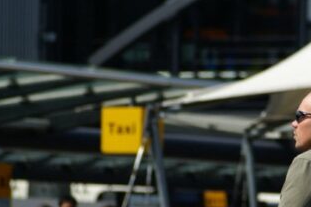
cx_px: 259
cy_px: 200
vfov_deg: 3.0
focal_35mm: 464
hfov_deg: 4.4
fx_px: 4006
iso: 100
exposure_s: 1/640
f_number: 6.3
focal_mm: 160
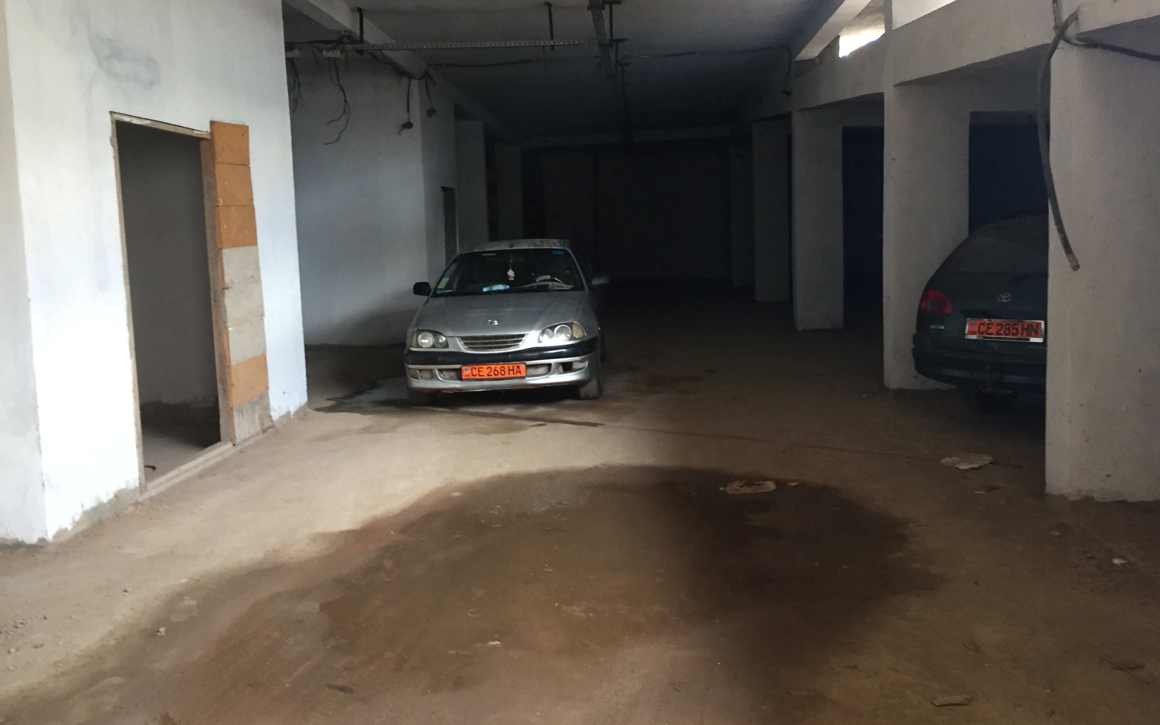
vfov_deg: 40.6
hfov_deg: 61.2
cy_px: 337
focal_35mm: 31
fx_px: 980
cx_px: 582
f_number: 2.2
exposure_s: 1/33
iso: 160
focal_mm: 4.15
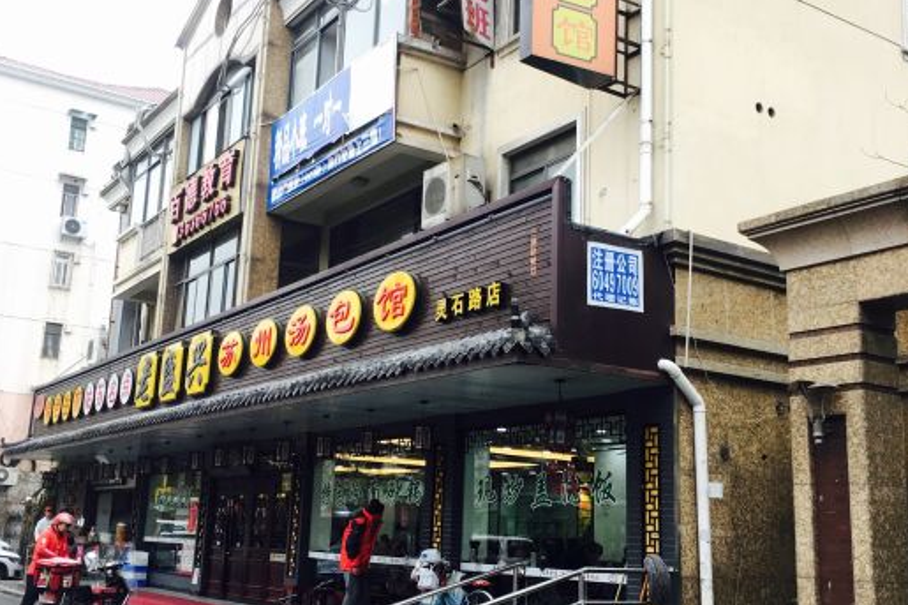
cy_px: 307
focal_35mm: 41
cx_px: 452
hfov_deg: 47.4
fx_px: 1034
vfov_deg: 32.6
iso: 40
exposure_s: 1/100
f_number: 2.2
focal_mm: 4.15
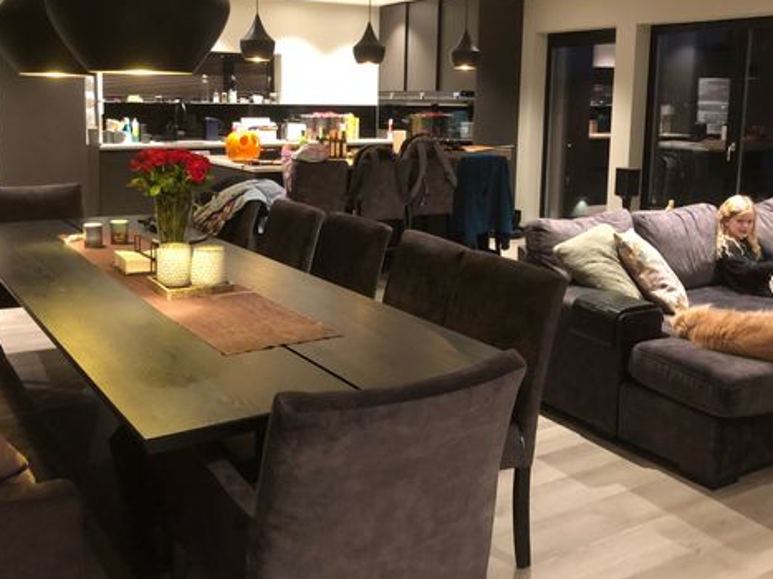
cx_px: 344
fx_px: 804
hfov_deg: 51.3
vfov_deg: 39.4
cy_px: 220
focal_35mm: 36
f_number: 1.8
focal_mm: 4
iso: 100
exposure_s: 1/5
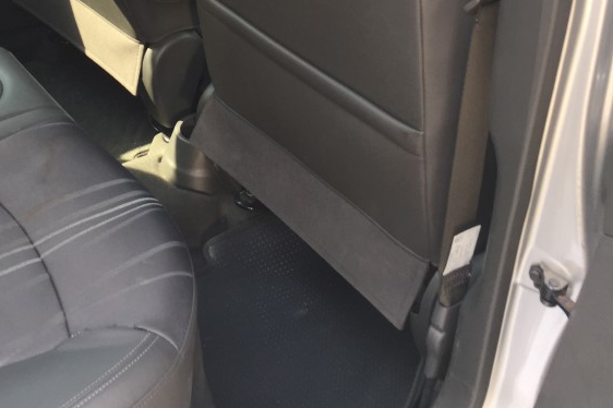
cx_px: 119
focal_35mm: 55
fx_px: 936
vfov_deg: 23.5
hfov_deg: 35.1
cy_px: -2
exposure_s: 1/120
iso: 32
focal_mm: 4.15
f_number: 2.2
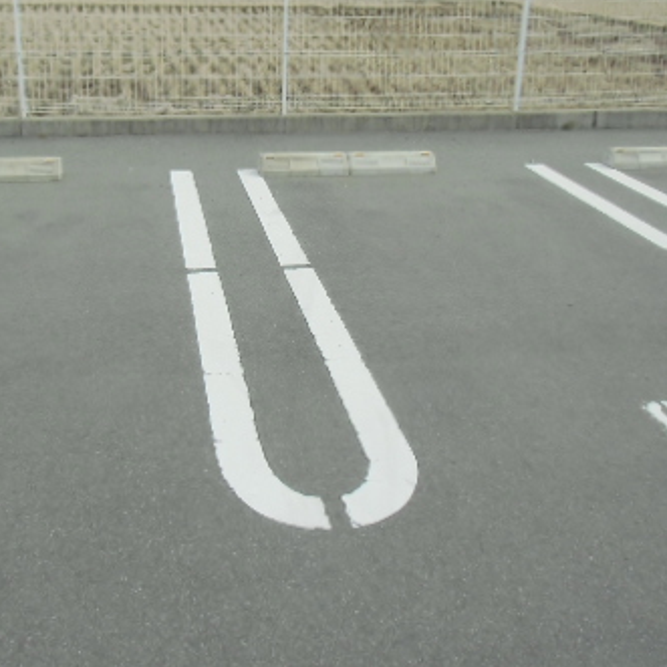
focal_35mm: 41
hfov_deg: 40.8
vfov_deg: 40.9
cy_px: 296
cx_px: 272
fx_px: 894
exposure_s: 1/800
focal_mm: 4.24
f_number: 3
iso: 64
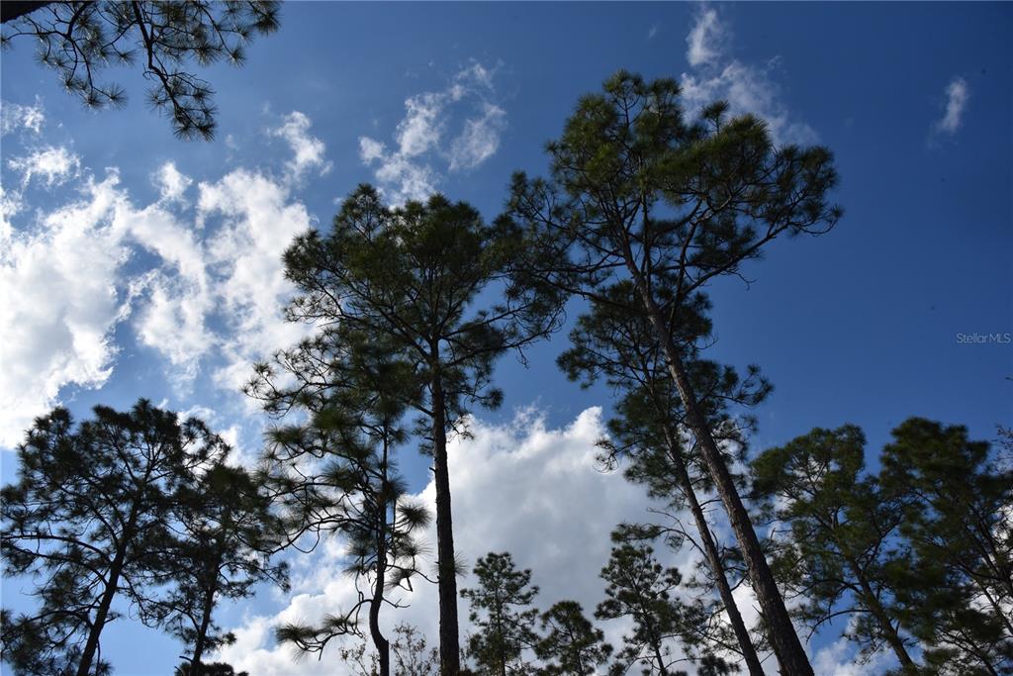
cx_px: 506
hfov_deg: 73.7
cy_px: 338
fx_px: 675
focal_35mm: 24
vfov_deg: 53.1
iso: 1250
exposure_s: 1/1600
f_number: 16
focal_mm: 24
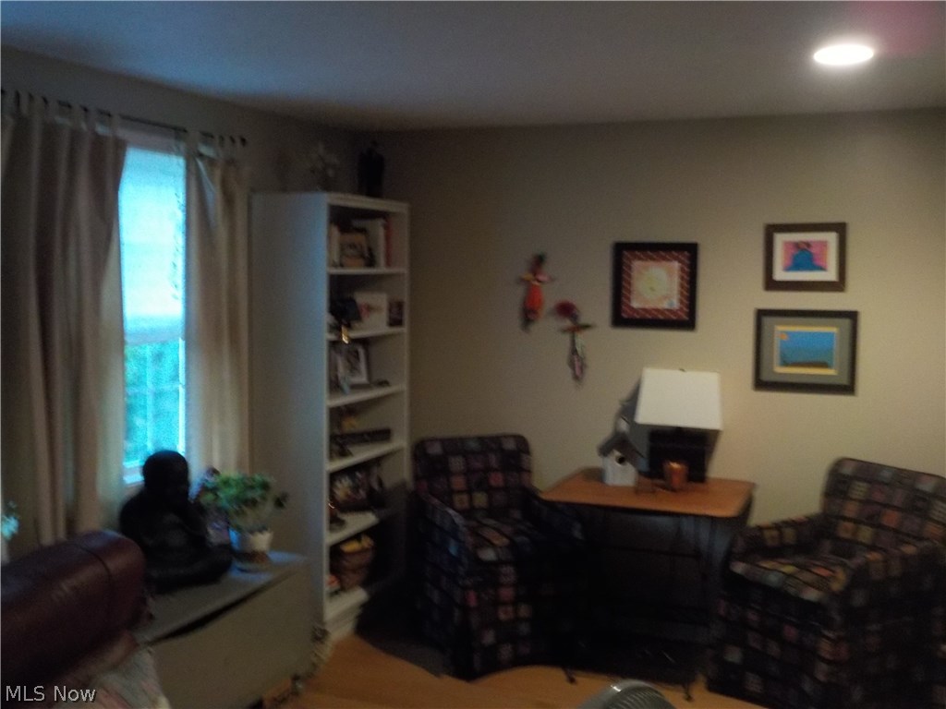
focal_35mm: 38
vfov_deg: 37.7
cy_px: 354
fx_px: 1038
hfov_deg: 49.0
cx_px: 473
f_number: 3.7
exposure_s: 1/13
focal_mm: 5.2
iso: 800
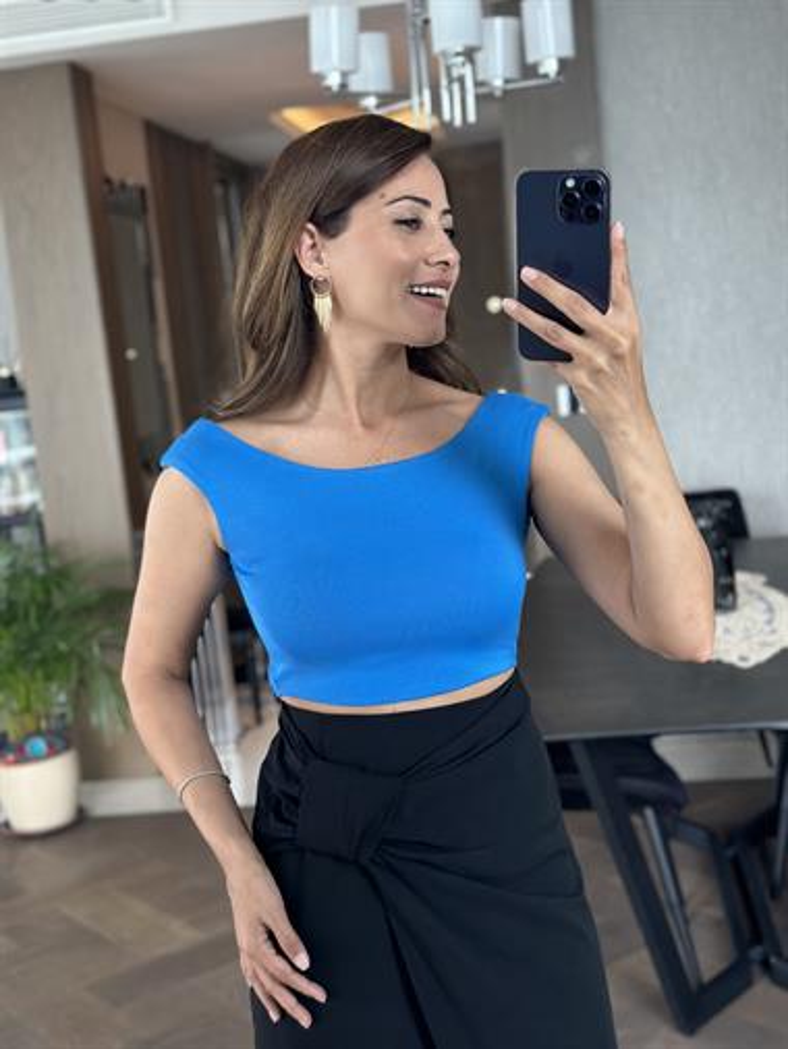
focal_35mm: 48
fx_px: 1456
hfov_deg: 30.3
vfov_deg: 39.6
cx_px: 394
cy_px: 524
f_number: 1.78
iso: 200
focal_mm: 6.86
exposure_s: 1/60
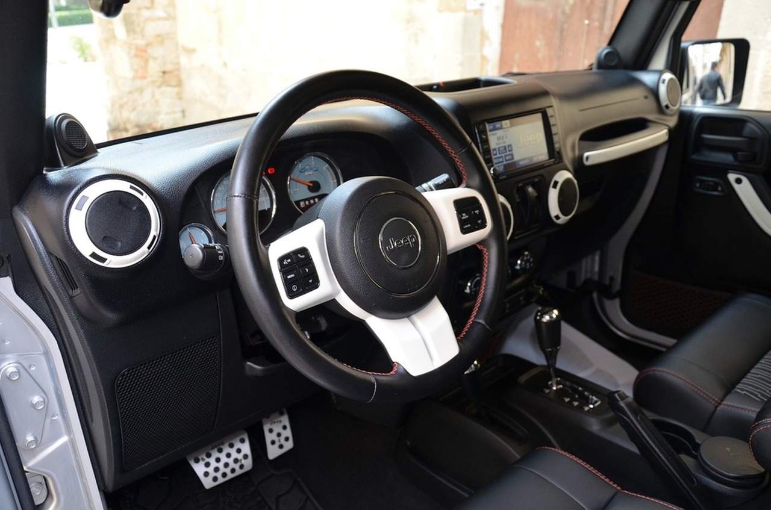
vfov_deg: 41.5
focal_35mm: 32
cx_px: 386
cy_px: 255
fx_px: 673
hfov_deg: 59.6
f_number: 3.8
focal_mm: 21
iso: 400
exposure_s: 1/80
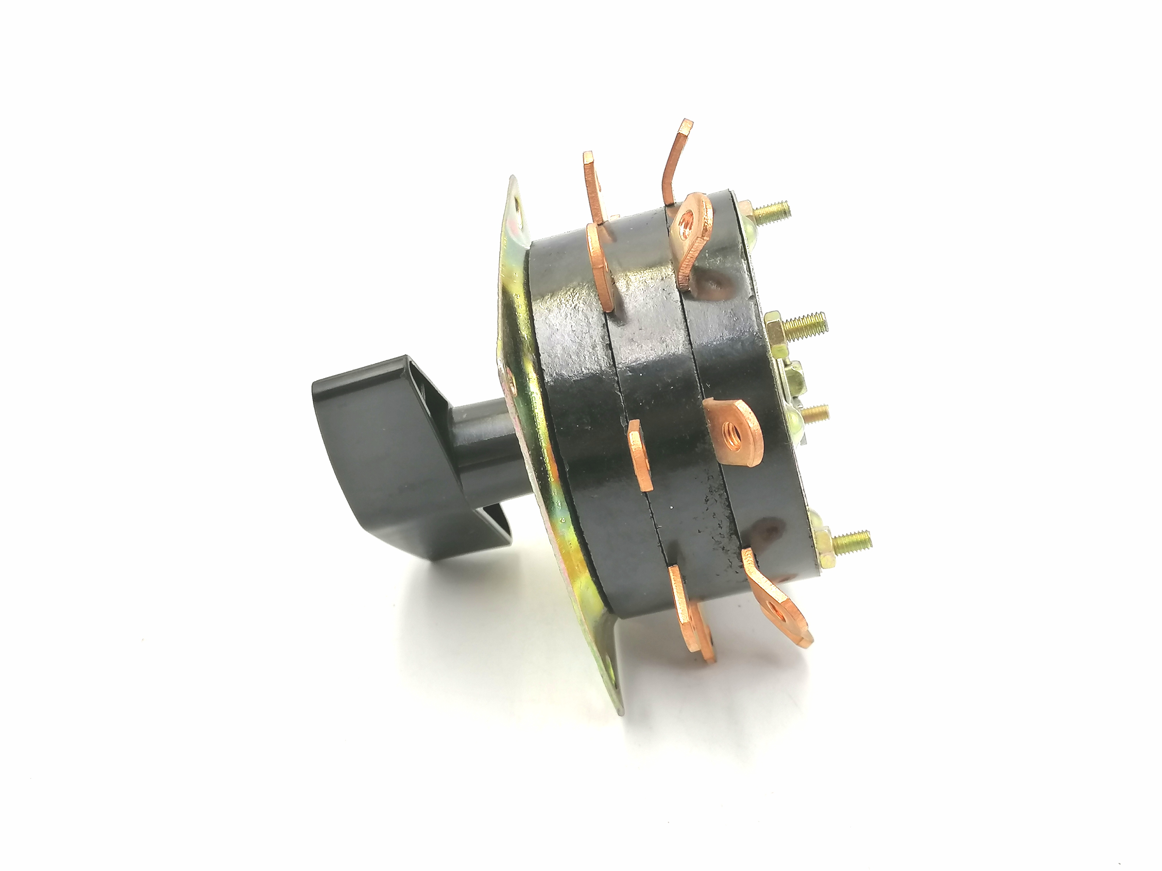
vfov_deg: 32.9
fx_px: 1477
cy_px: 436
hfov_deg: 42.9
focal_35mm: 44
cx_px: 581
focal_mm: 5.3
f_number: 1.8
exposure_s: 1/100
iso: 100
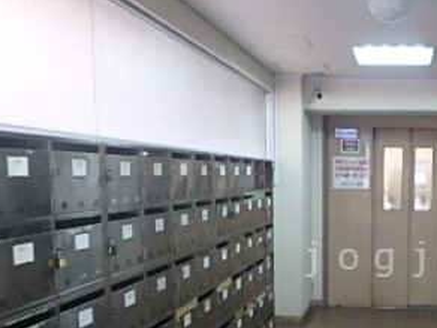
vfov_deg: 30.8
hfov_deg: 38.0
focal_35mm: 46
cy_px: 259
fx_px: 581
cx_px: 407
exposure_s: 1/30
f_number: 3.5
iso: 640
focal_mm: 3.7
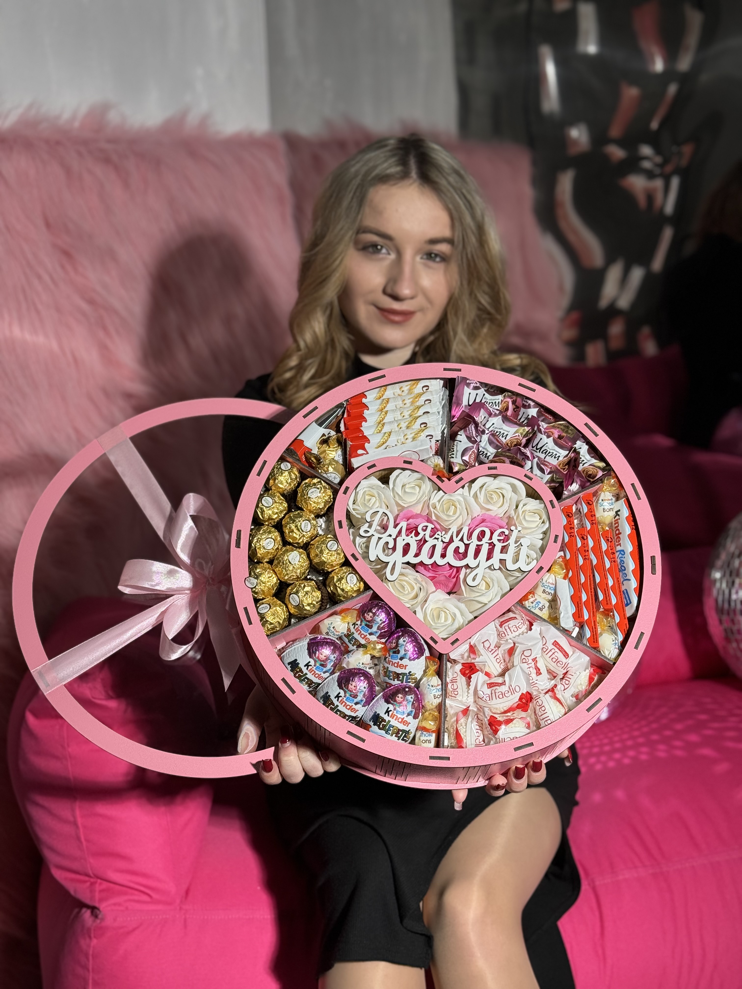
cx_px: 371
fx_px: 1372
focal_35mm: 48
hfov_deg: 30.3
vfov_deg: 39.7
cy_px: 494
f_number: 1.78
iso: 64
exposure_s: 1/514
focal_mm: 6.76
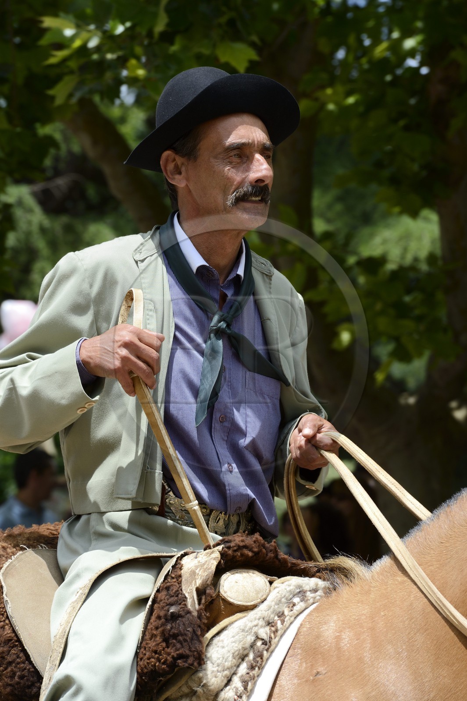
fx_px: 3896
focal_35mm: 200
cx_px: 234
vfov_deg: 10.3
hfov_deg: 6.9
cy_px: 350
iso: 400
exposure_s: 1/250
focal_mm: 200
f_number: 11
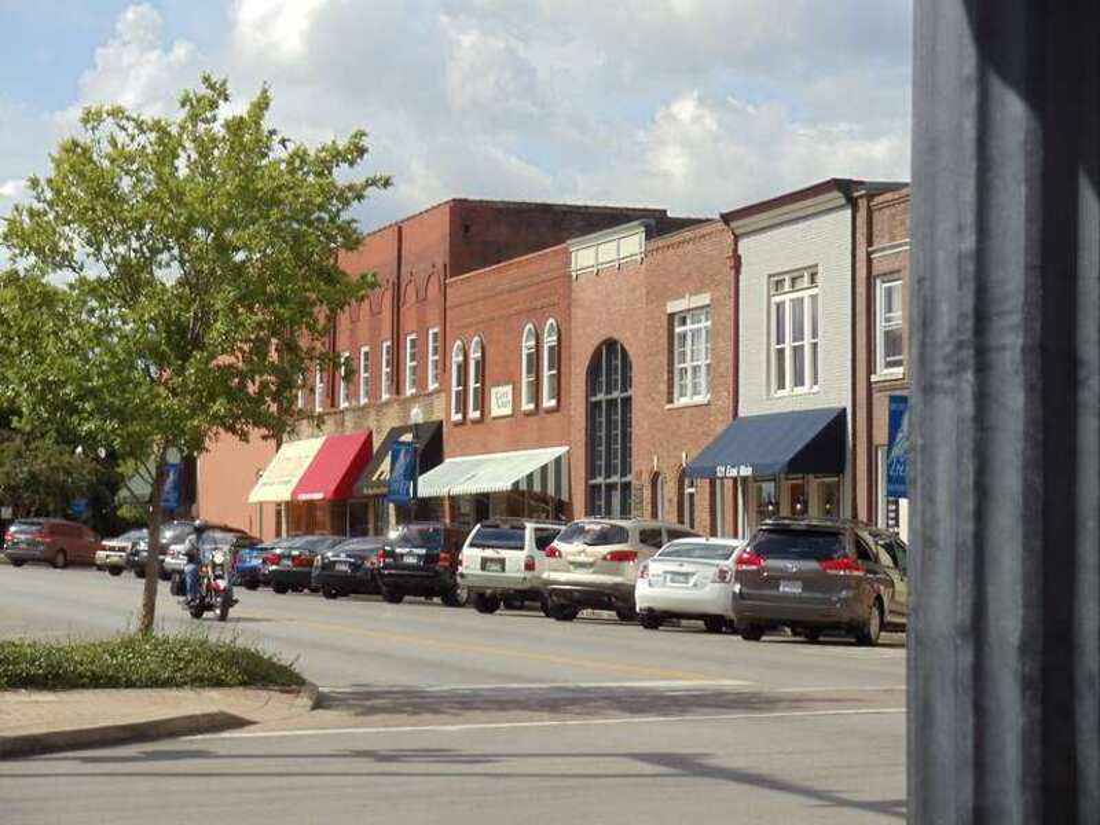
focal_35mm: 113
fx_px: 3591
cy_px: 412
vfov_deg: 13.1
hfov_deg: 17.4
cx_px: 550
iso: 80
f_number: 9.7
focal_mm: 15.35
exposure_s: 1/160
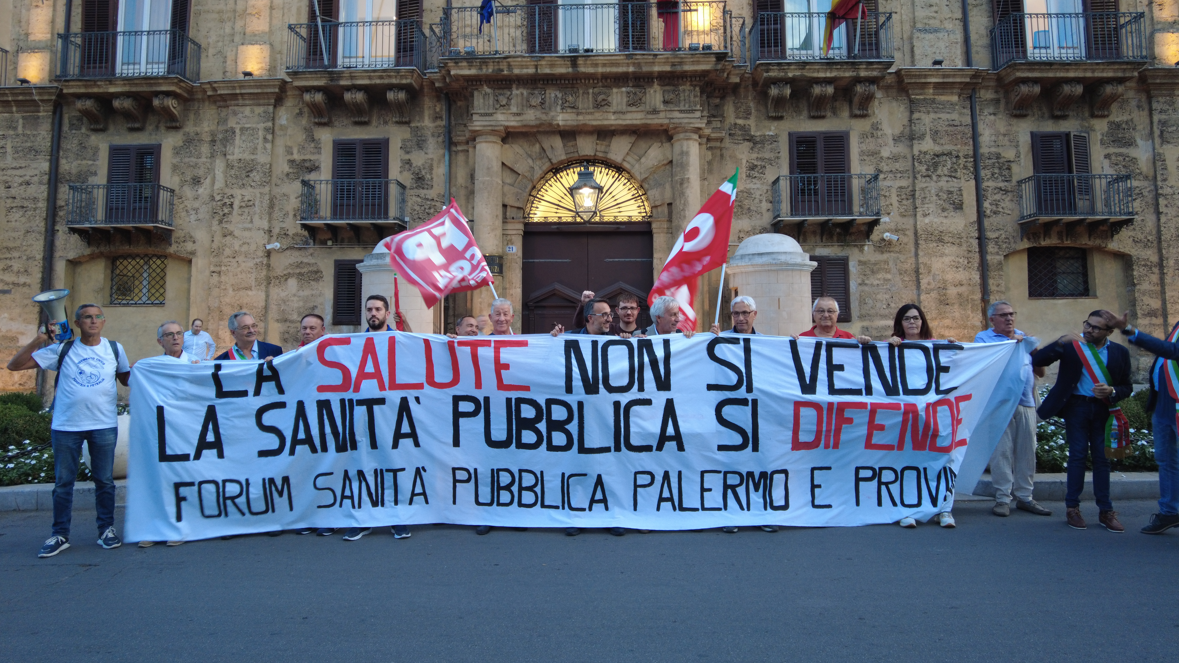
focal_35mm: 22
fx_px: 688
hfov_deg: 81.2
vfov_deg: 51.1
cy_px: 258
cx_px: 592
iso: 100
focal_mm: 4.4
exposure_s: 1/15
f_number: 1.8
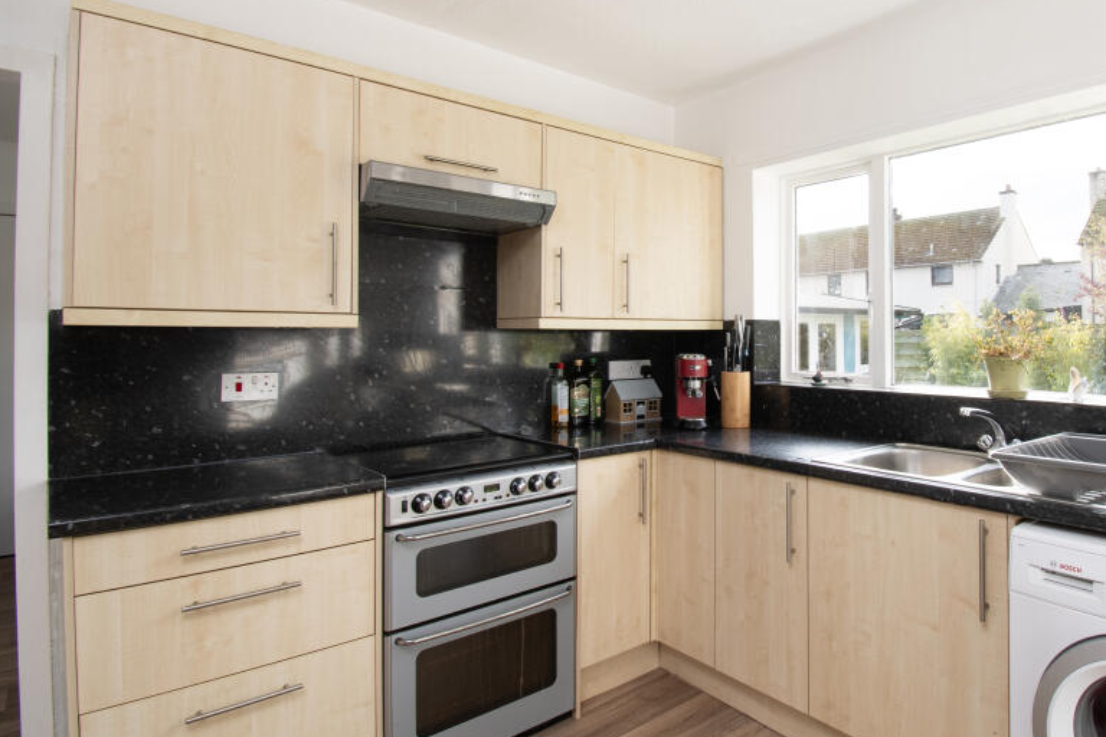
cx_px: 721
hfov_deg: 81.6
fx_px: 614
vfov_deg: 61.3
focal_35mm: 20
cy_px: 289
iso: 320
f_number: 9
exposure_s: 1/40
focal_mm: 10
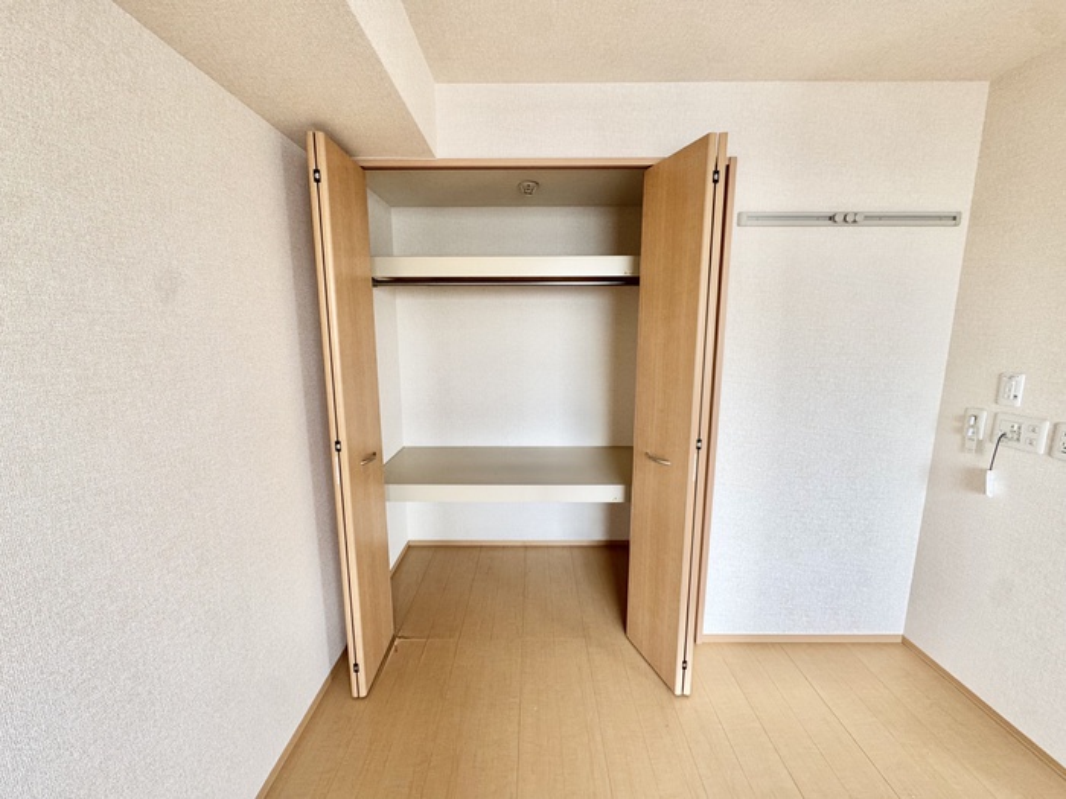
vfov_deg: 85.7
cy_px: 400
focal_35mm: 14
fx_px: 431
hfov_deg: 102.1
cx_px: 533
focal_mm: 2.22
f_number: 2.2
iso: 125
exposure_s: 1/99
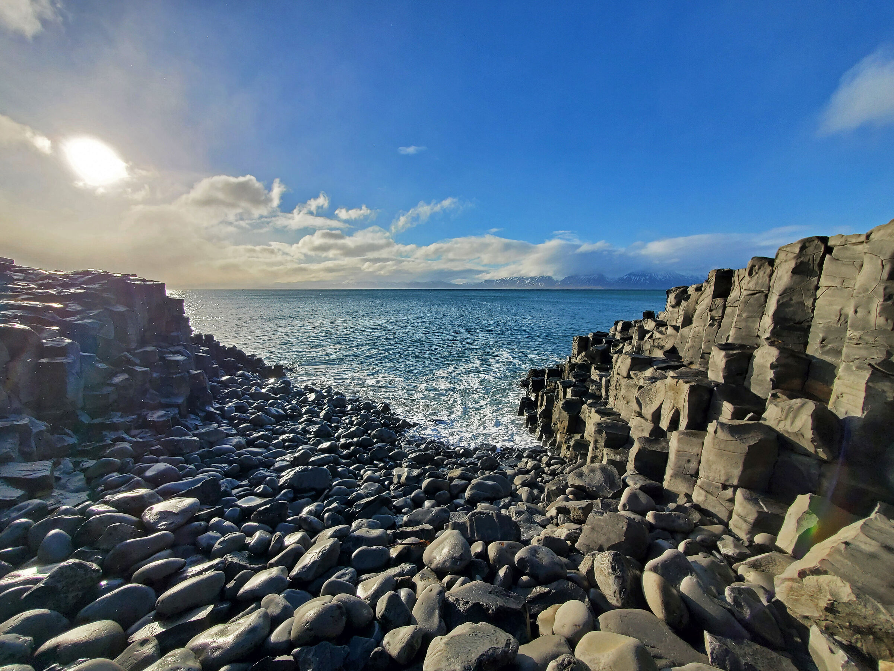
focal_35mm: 13
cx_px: 447
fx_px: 336
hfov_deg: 106.2
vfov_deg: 89.9
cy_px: 336
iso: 50
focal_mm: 1.8
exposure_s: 1/2004
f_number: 2.2
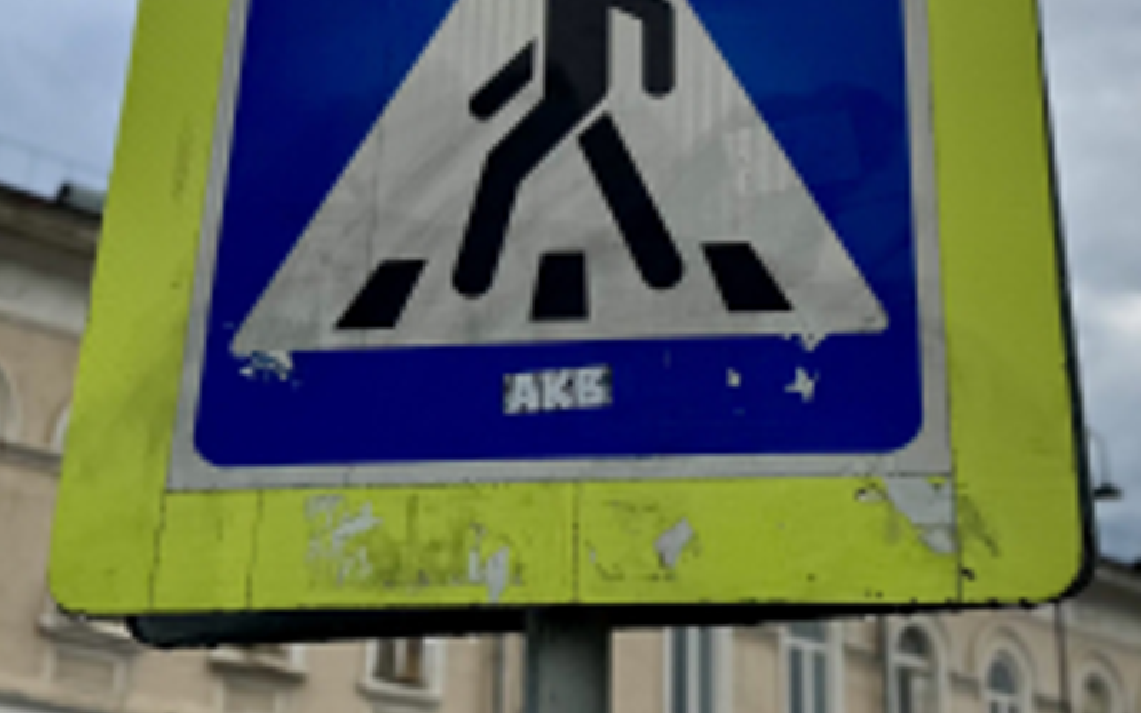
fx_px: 1586
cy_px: -139
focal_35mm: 51
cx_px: 558
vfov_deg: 23.2
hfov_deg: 39.6
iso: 80
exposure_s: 1/3413
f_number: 1.78
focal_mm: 6.76
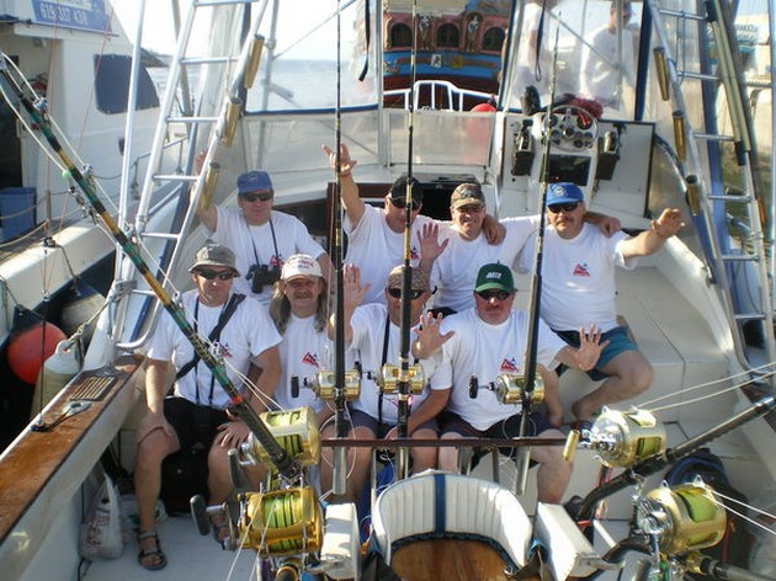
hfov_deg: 51.4
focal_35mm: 36
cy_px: 290
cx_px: 388
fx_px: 807
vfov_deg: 39.6
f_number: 4.6
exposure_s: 1/125
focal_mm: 6.3
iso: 50
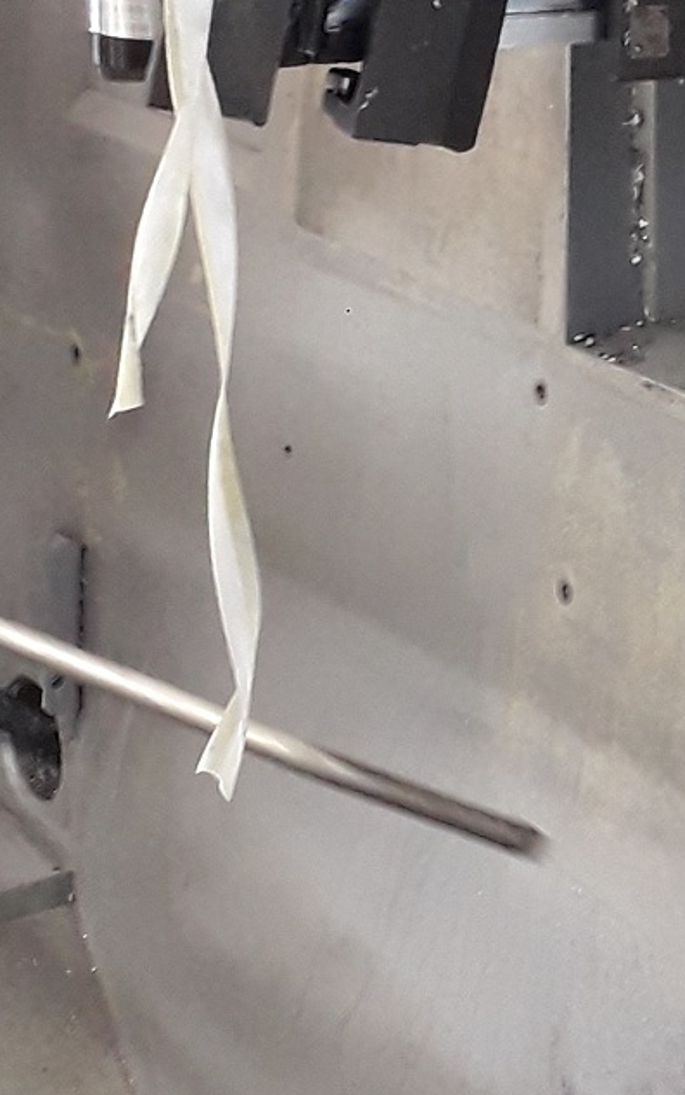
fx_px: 1672
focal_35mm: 56
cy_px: 380
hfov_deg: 22.7
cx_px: 584
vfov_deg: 36.0
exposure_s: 1/25
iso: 250
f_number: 1.9
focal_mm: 3.6
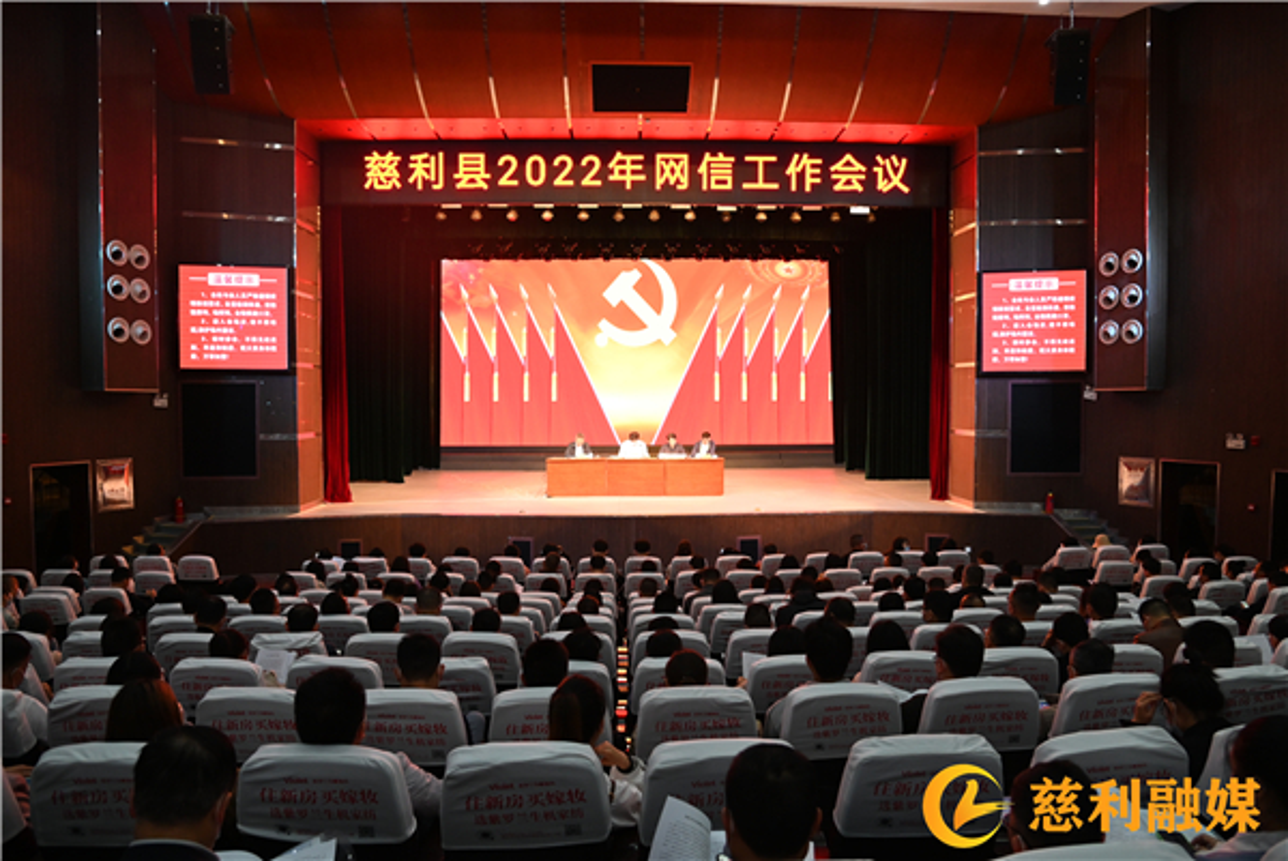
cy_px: 430
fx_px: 859
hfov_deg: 73.7
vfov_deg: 53.2
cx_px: 644
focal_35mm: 24
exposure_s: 1/100
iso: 2000
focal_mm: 24
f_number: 5
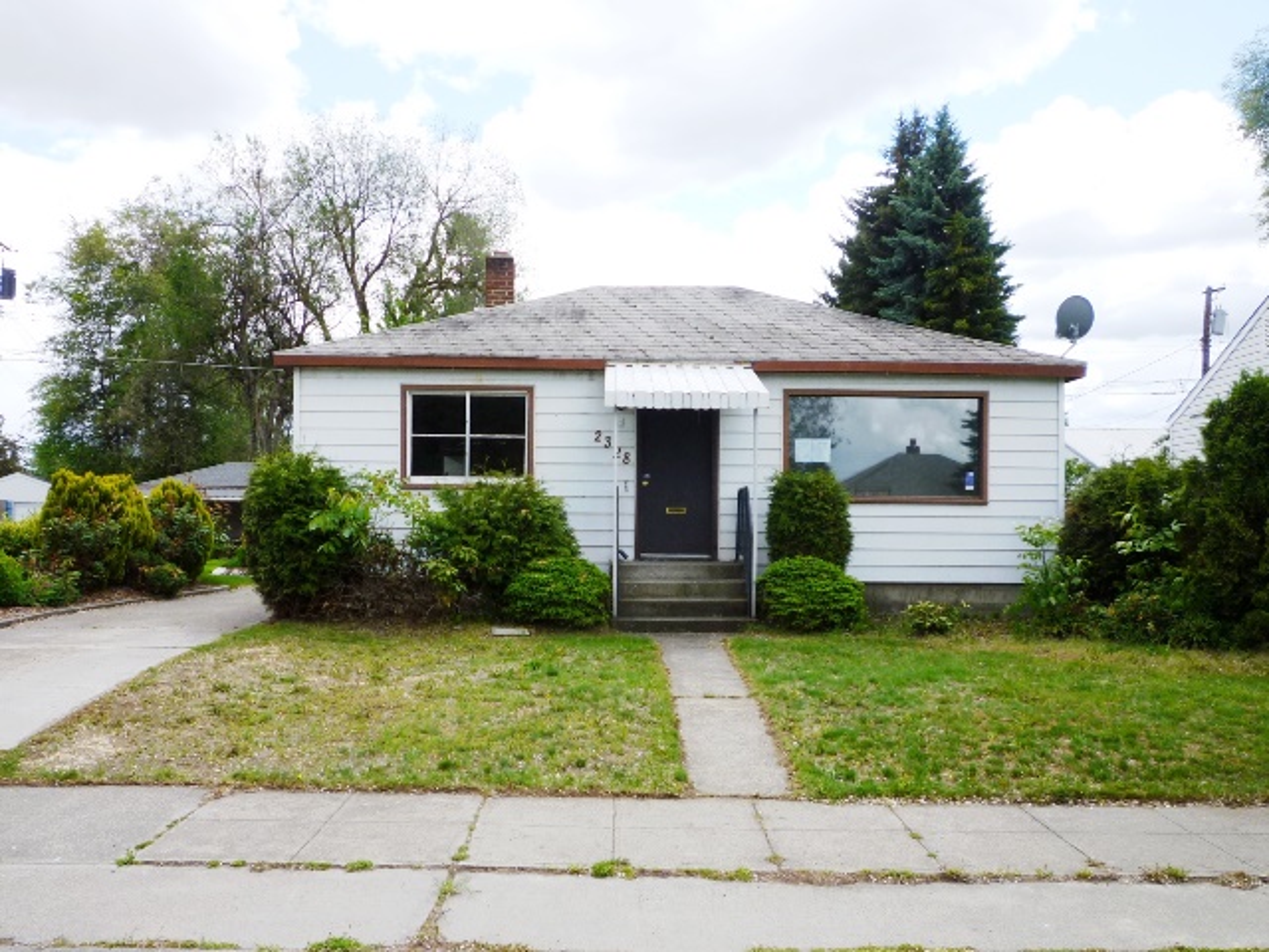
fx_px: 1063
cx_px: 634
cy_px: 476
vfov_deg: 48.2
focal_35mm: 29
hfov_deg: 61.7
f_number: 3.3
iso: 80
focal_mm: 5.2
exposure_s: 1/500
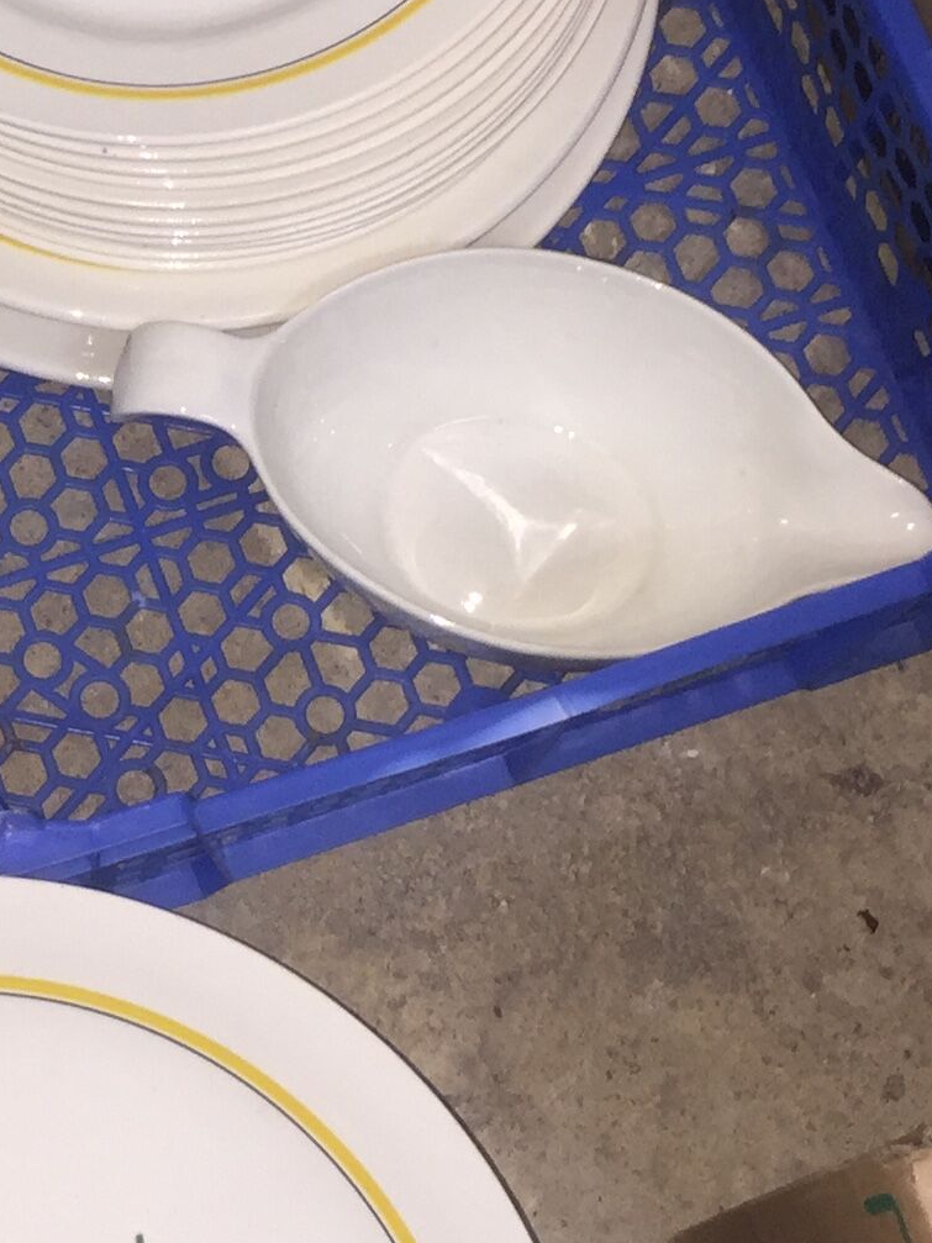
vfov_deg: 20.9
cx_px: -19
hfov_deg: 15.4
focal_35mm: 94
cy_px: 522
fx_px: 3375
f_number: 2.2
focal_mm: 4.15
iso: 64
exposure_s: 1/33
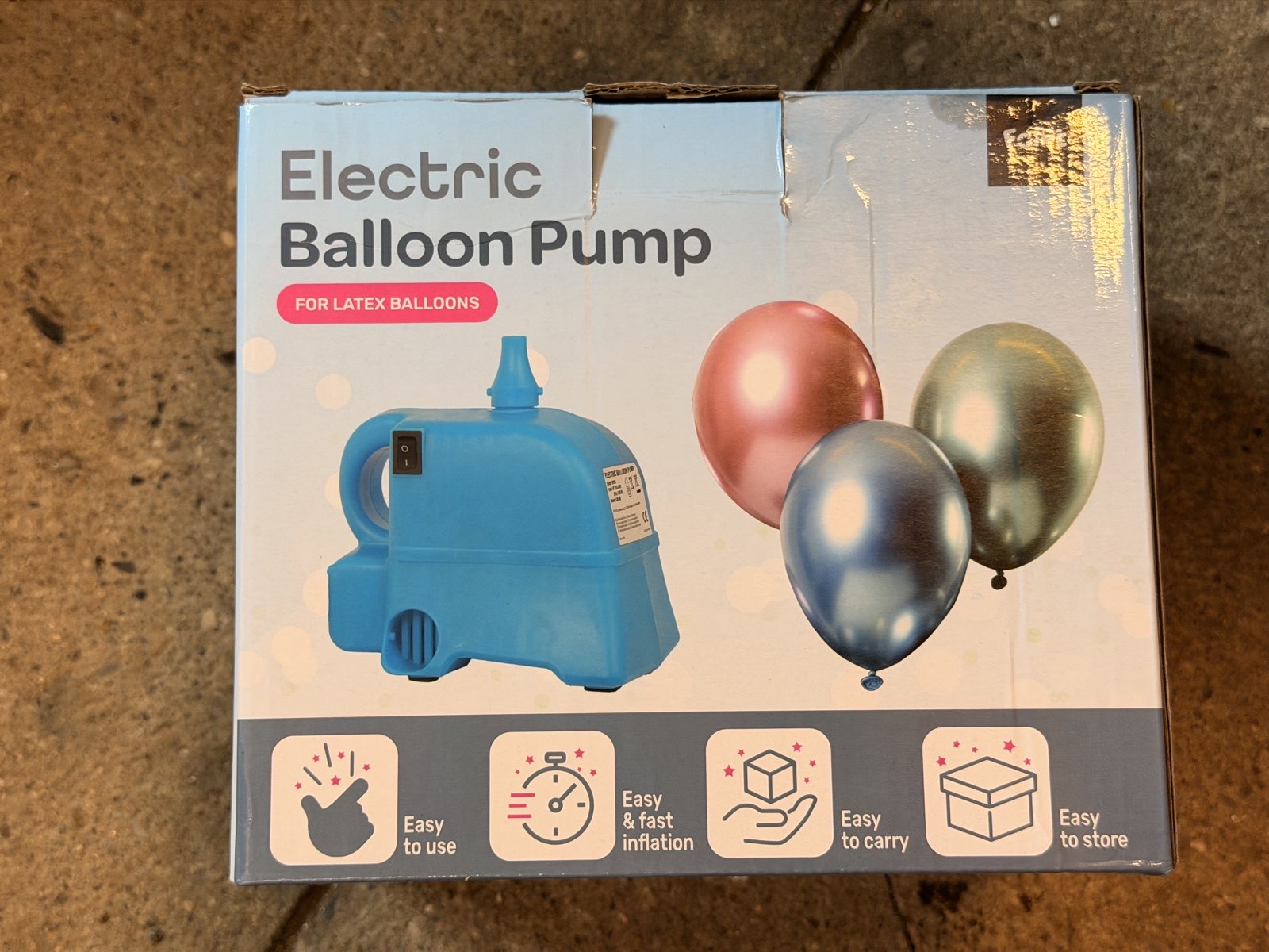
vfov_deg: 30.3
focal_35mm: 48
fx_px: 1760
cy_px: 476
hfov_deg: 39.7
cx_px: 634
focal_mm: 6.76
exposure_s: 1/60
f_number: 1.78
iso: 200
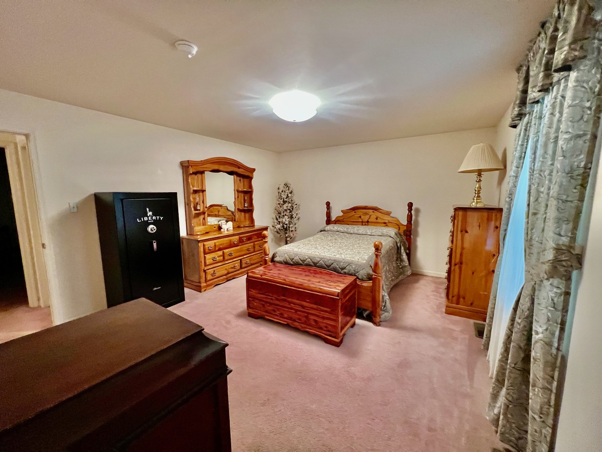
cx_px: 301
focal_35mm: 13
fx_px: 226
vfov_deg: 89.9
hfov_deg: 106.2
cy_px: 226
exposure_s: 1/60
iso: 800
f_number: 1.8
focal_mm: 1.57
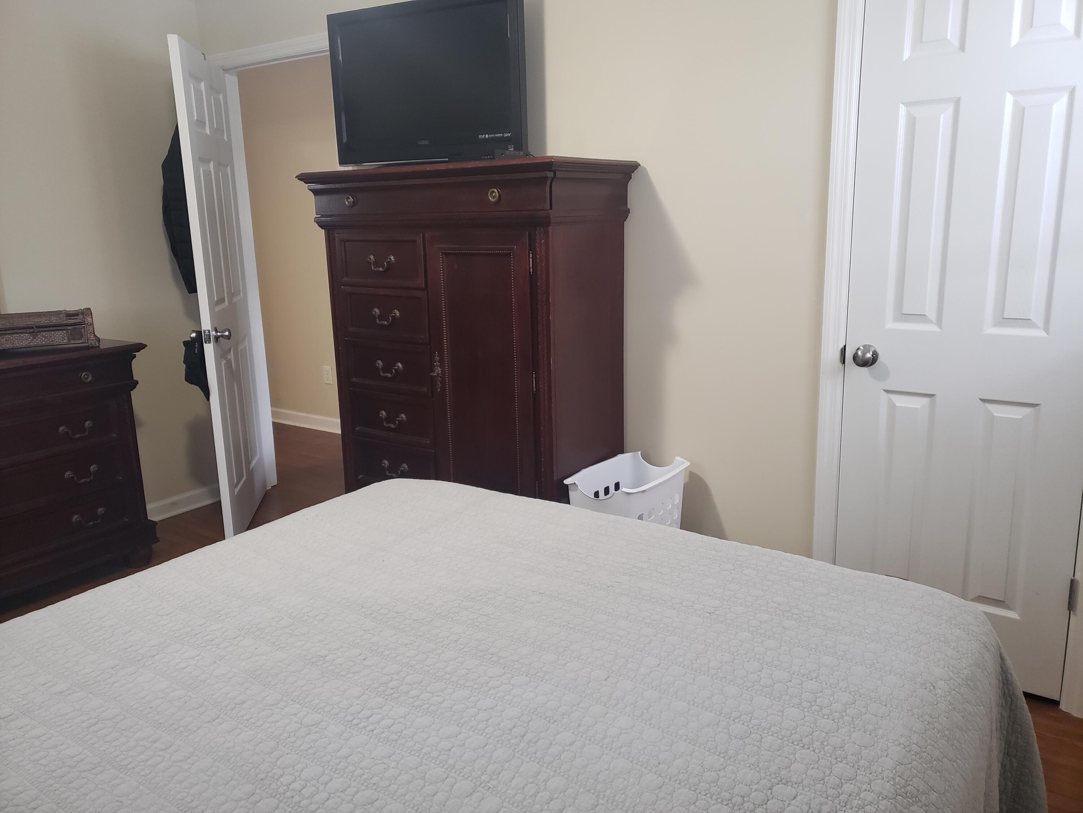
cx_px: 542
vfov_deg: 53.1
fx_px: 813
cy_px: 406
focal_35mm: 26
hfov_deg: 67.3
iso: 320
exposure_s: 1/40
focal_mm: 4.3
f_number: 1.5
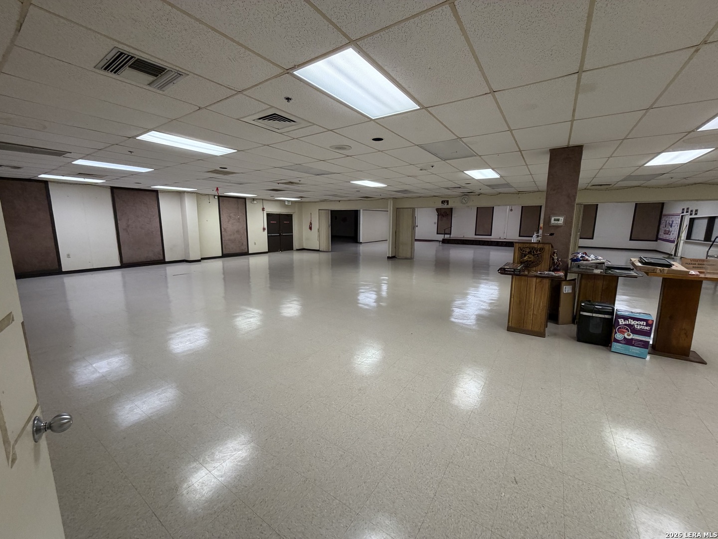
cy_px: 270
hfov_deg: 102.1
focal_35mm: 14
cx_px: 359
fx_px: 290
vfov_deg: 85.7
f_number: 2.2
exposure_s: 1/120
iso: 200
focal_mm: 2.22
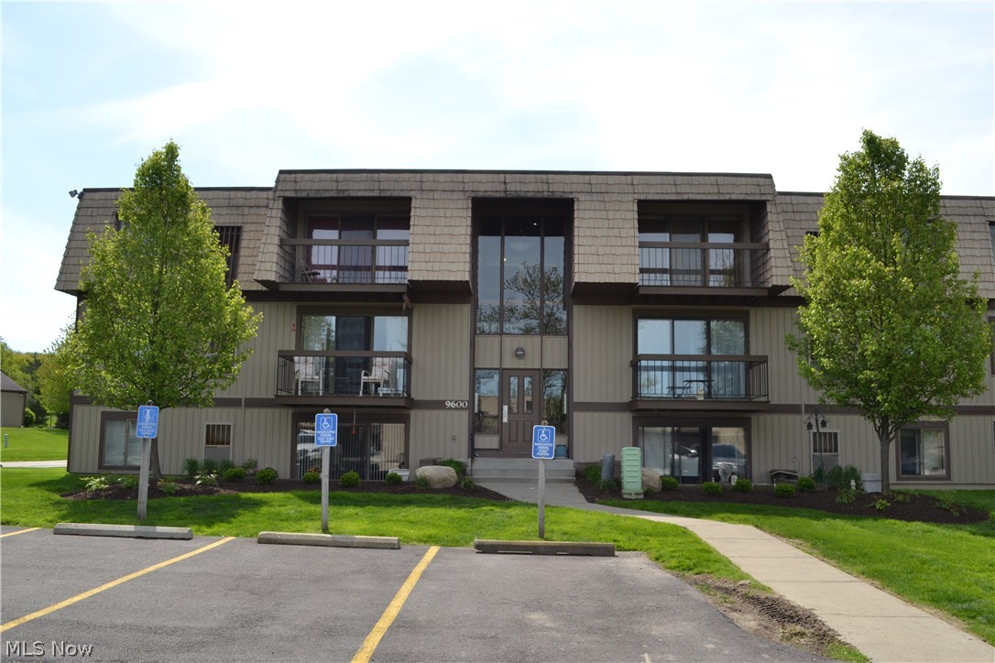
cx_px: 498
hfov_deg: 61.9
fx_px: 829
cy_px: 332
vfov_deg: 43.6
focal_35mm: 30
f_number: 9
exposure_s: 1/200
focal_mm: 20
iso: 100
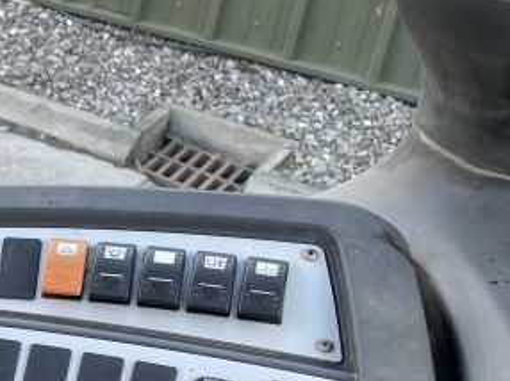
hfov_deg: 18.2
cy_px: 294
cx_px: -337
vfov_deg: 16.1
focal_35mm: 91
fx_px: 1340
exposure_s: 1/121
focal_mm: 4.2
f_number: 1.6
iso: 40
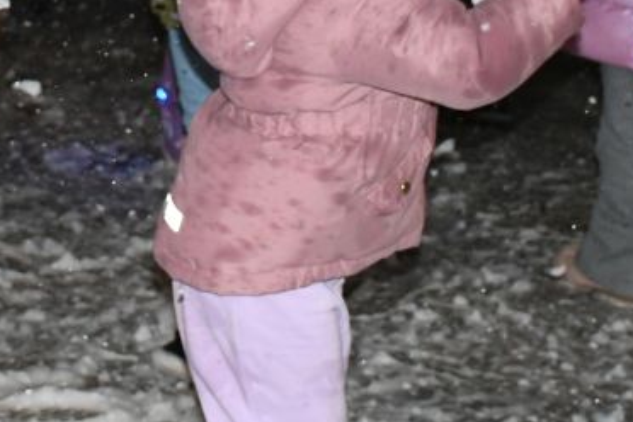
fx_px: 3059
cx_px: 27
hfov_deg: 11.7
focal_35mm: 174
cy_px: -123
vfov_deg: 7.8
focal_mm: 30
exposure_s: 1/80
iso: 2000
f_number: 4
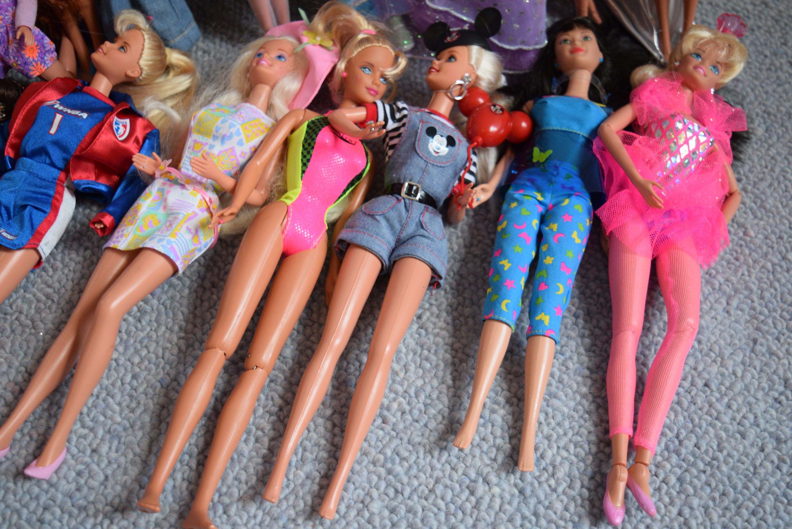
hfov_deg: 46.4
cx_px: 396
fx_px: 925
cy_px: 264
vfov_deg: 31.9
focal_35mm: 42
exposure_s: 1/60
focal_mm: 28
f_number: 4.2
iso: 800
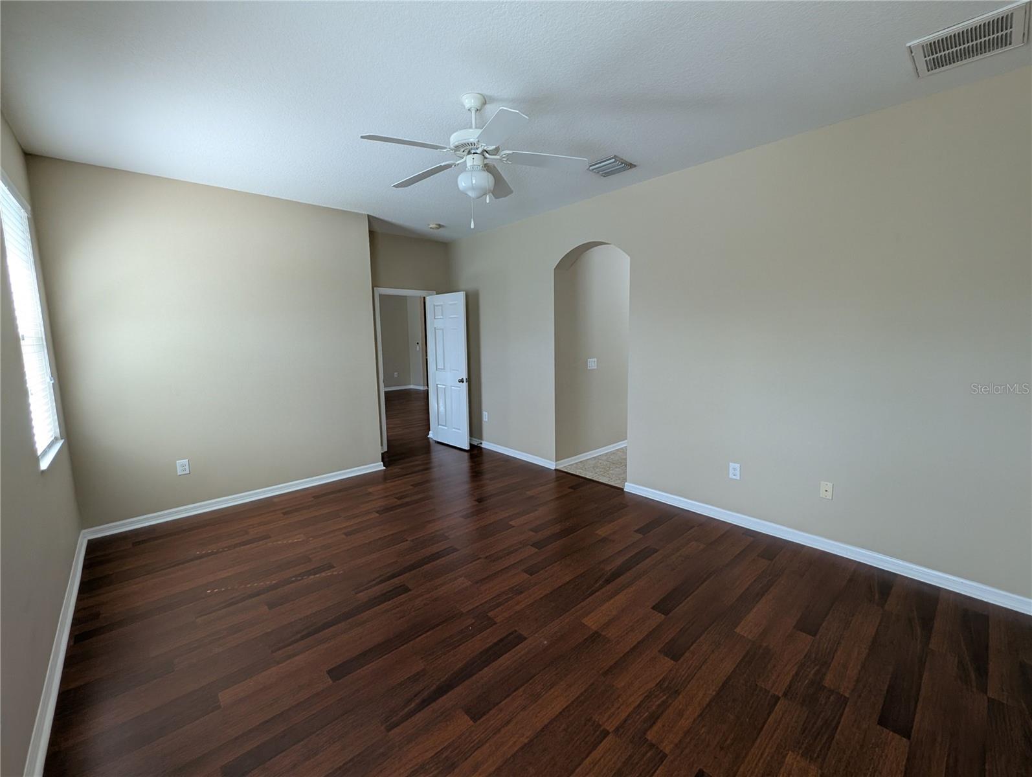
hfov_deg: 106.1
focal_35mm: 13
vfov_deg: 90.1
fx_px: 388
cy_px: 388
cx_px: 516
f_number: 2.2
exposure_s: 1/51.7
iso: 46
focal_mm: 1.95
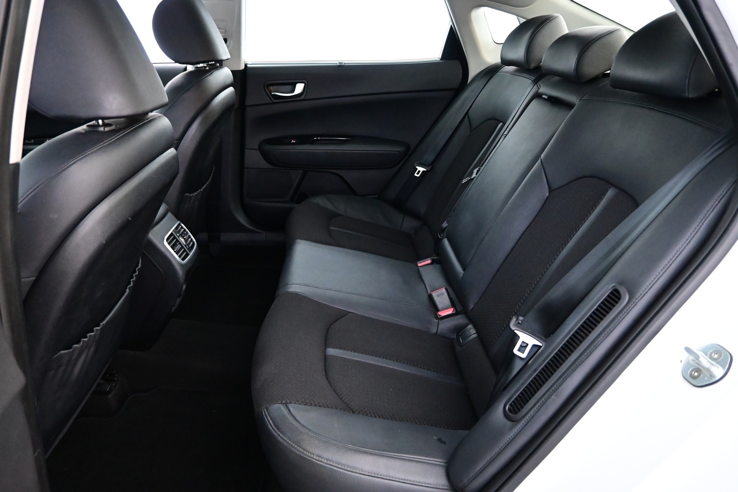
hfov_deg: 73.7
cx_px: 369
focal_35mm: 24
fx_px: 492
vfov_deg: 53.1
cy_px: 246
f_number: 3.5
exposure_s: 1/25
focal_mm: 16
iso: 4500
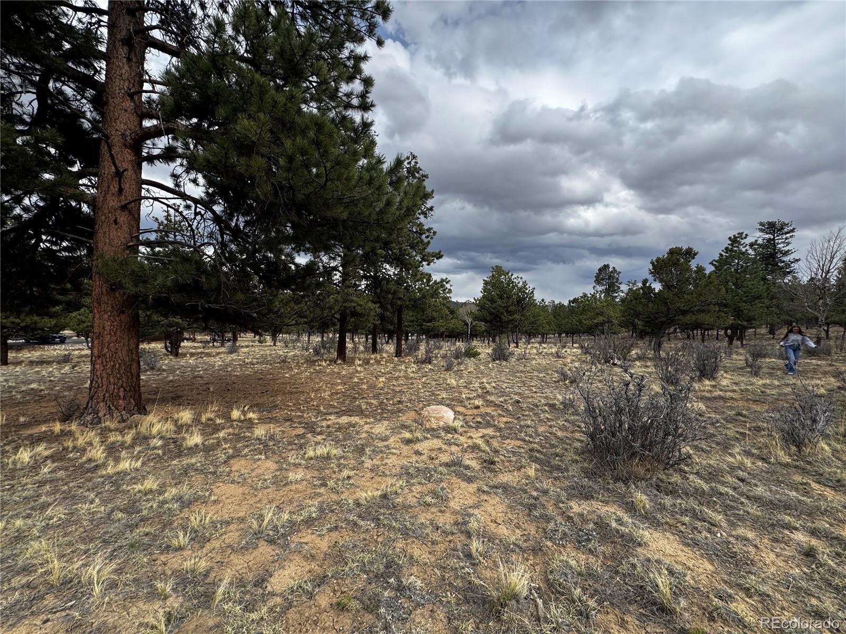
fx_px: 342
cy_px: 317
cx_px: 423
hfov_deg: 102.1
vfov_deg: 85.7
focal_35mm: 14
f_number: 2.2
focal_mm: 2.22
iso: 50
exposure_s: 1/993
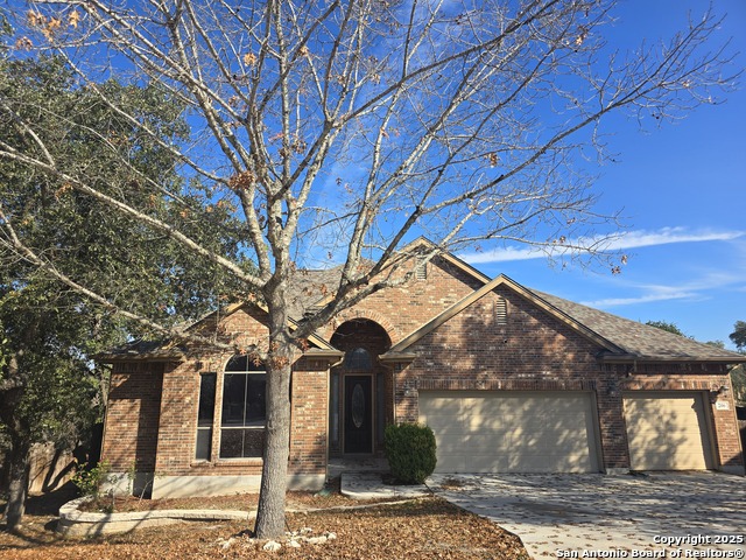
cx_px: 373
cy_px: 280
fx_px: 496
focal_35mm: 23
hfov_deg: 73.9
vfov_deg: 58.9
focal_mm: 6.3
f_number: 1.7
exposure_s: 1/522
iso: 12
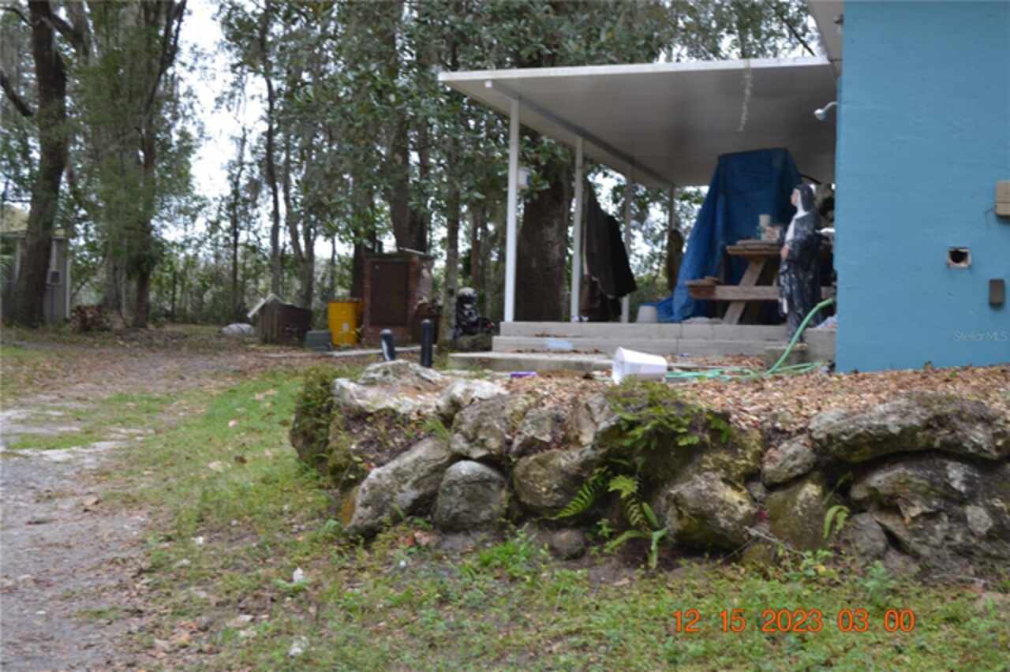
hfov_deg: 36.9
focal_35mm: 54
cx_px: 505
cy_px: 336
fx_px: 1514
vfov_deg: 25.0
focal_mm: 36
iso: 400
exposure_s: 1/125
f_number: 5.6
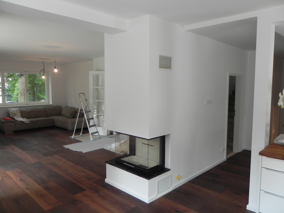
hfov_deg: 65.3
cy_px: 106
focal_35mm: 27
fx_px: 222
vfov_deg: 51.4
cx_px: 146
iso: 160
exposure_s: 1/60.4
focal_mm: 4.6
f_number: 3.2
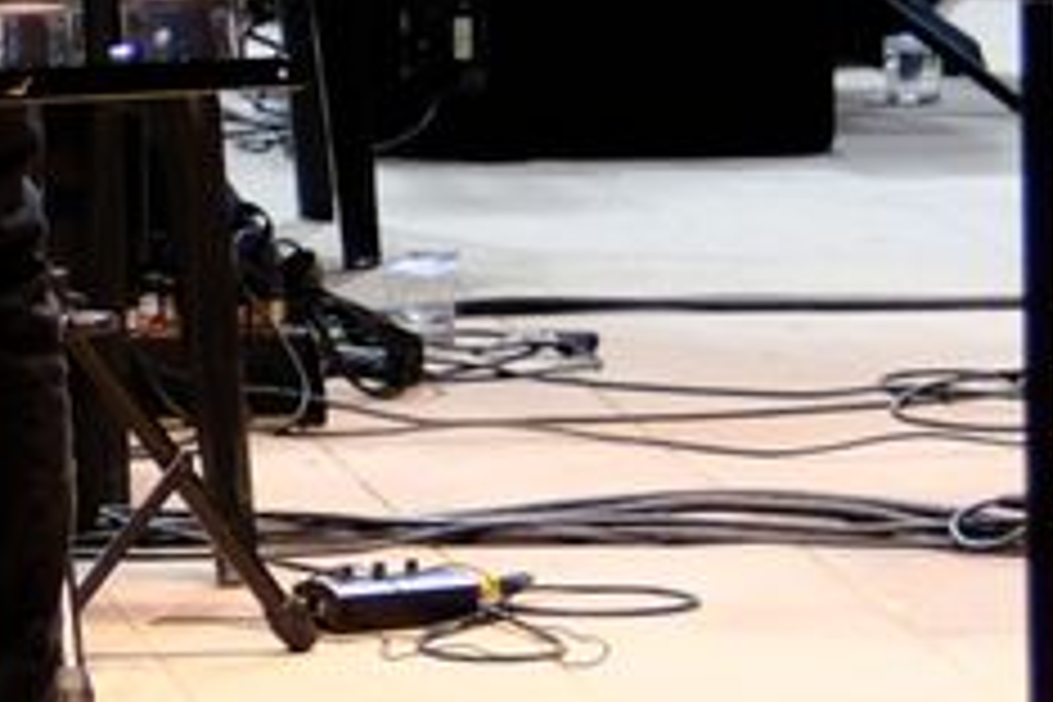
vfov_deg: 3.9
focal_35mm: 338
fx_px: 9886
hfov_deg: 6.0
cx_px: -896
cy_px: -1377
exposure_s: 1/125
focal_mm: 29.2
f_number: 2.8
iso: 1000
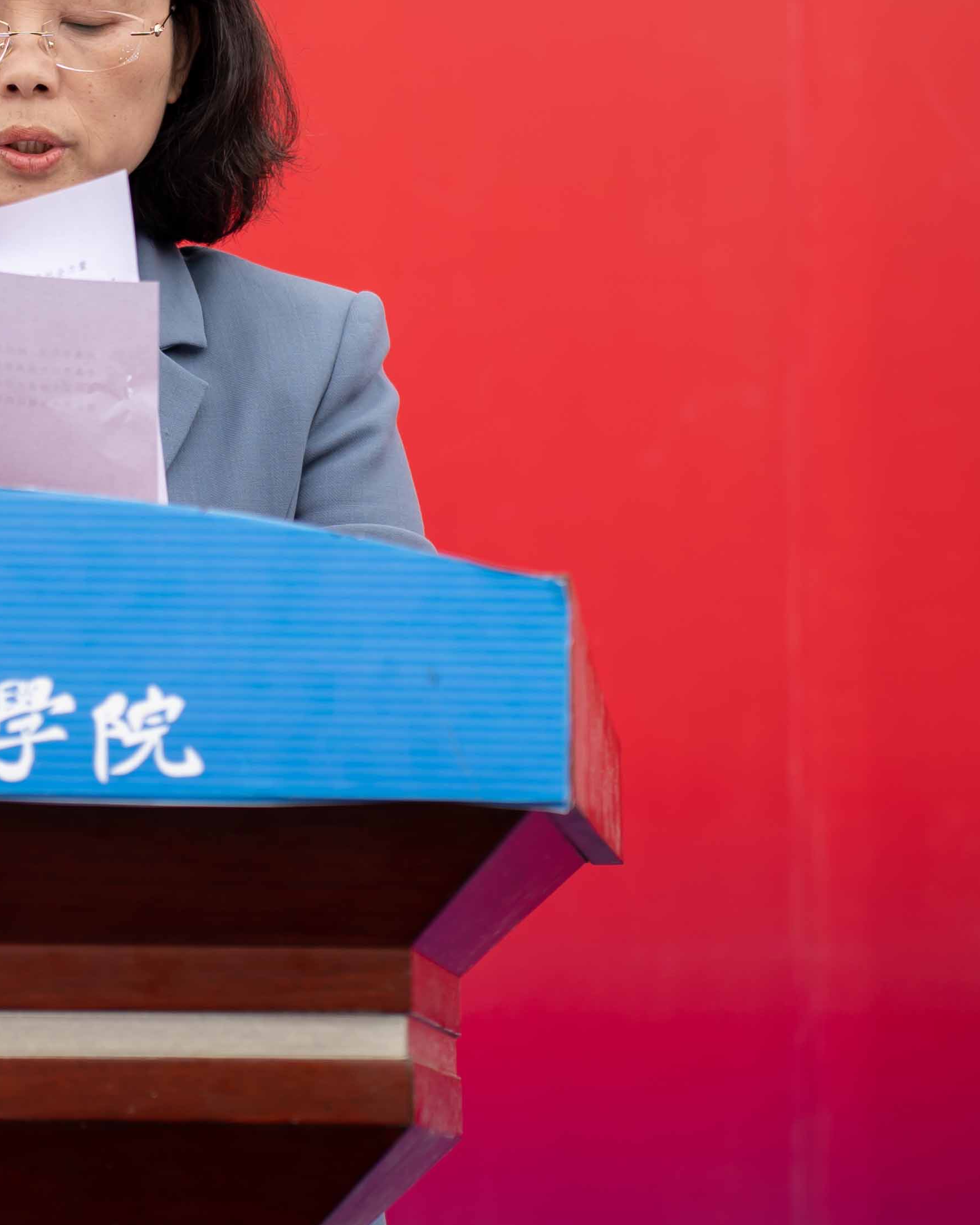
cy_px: 409
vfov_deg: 10.0
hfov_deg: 8.0
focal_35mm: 192
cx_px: -251
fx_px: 6961
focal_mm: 75
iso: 125
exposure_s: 1/200
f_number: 2.8
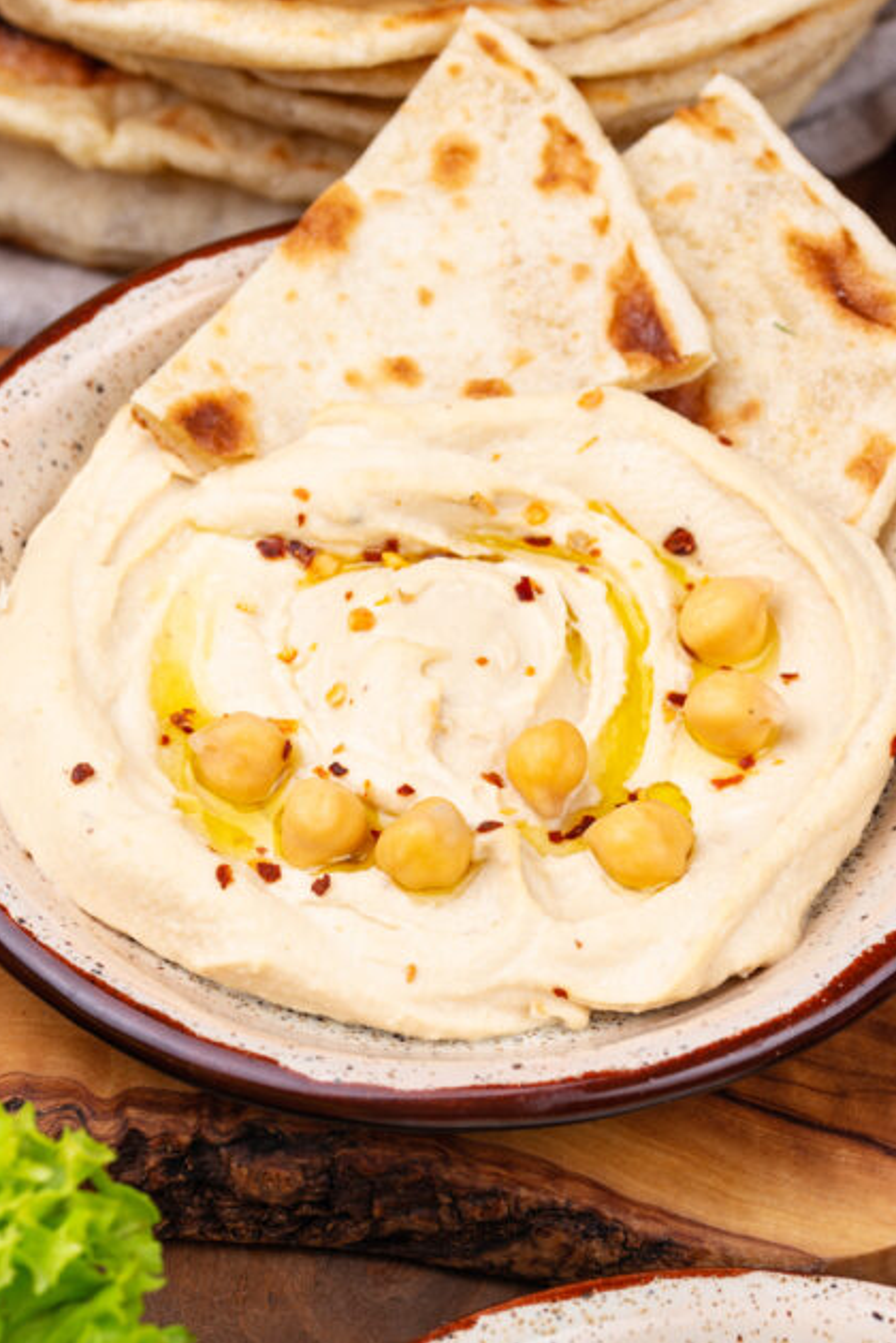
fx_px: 7458
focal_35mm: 200
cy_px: 762
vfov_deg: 10.3
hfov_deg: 6.9
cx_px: 416
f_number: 9
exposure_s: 1/100
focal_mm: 105
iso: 100
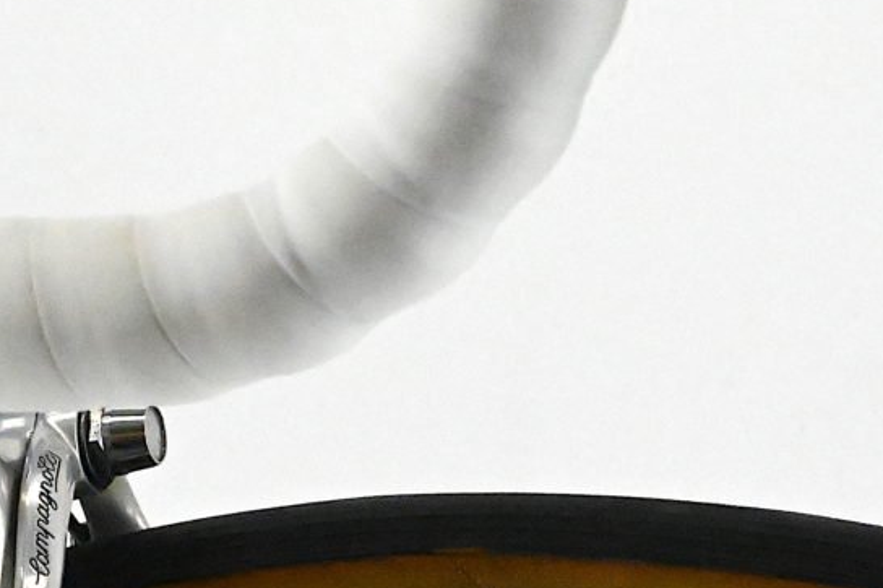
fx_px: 6054
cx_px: -41
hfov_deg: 8.3
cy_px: -77
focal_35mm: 247
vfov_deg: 5.5
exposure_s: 1/640
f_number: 20
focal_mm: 70
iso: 22800
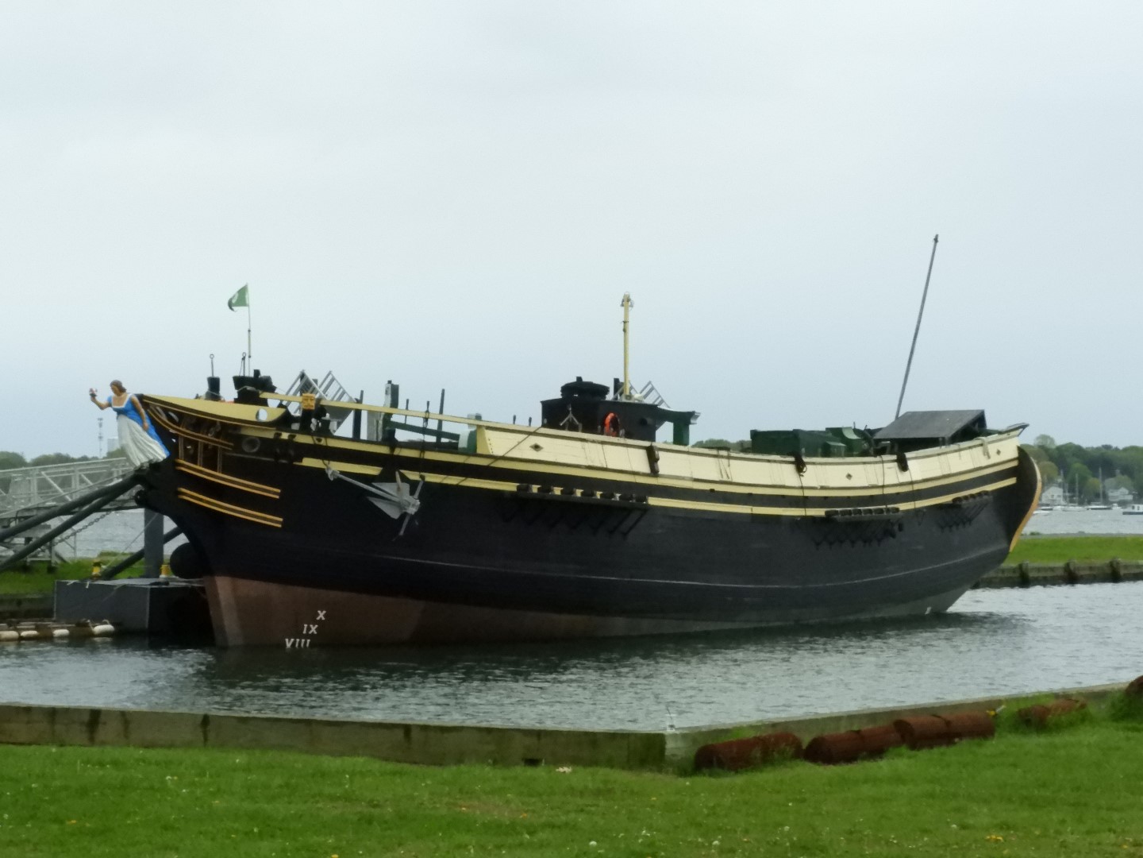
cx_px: 572
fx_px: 3467
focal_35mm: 105
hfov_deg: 18.7
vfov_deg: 14.1
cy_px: 429
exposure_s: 1/3200
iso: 1600
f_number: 7.6
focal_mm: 18.8
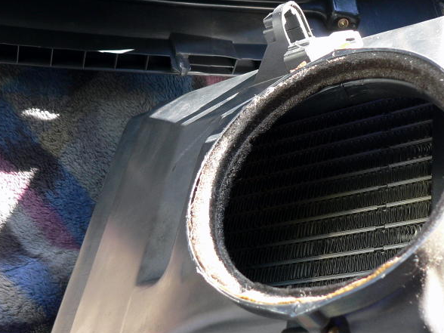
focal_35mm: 49
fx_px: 628
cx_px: 297
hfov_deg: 38.5
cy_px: 188
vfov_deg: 29.6
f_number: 2.8
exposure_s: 1/60
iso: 100
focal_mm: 6
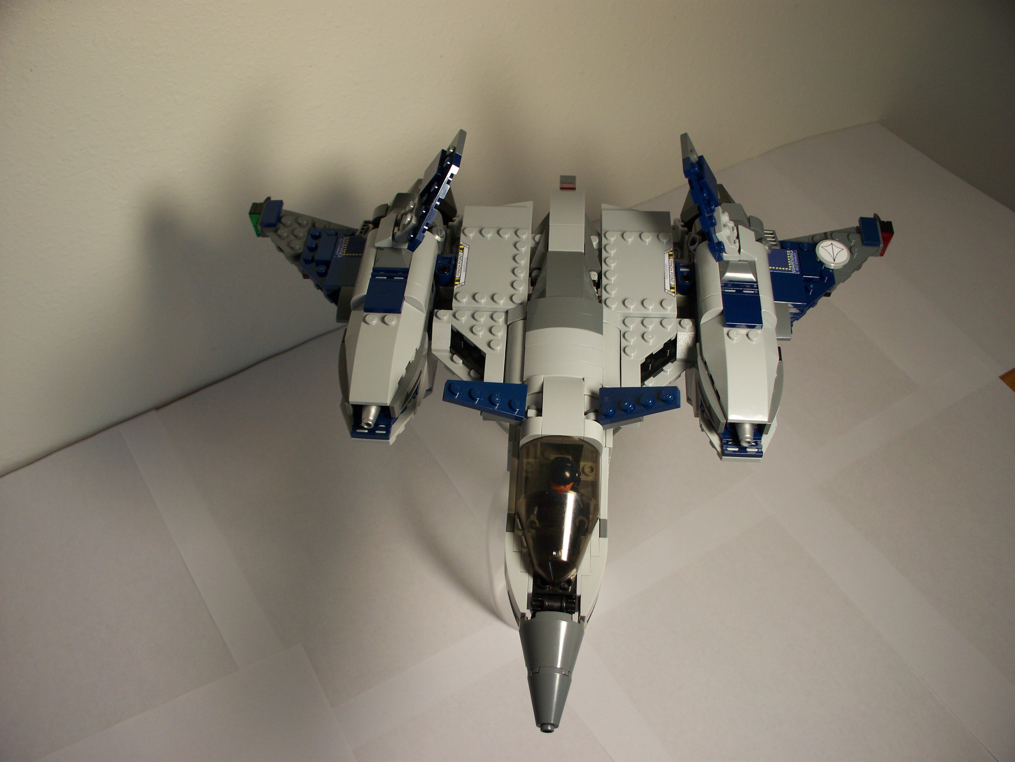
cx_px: 508
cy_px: 381
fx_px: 1056
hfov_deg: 51.4
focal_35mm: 36
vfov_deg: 39.7
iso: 80
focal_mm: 7.54
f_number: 2.8
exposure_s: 1/60
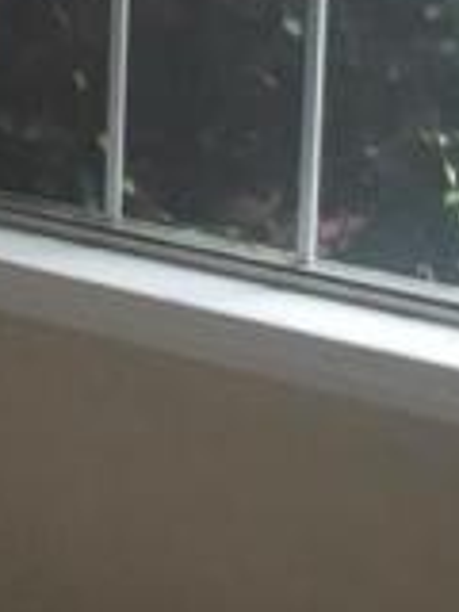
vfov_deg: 9.1
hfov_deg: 6.8
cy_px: 157
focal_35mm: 218
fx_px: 3854
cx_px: 19
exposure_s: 1/110
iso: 32
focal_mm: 4.15
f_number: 2.2
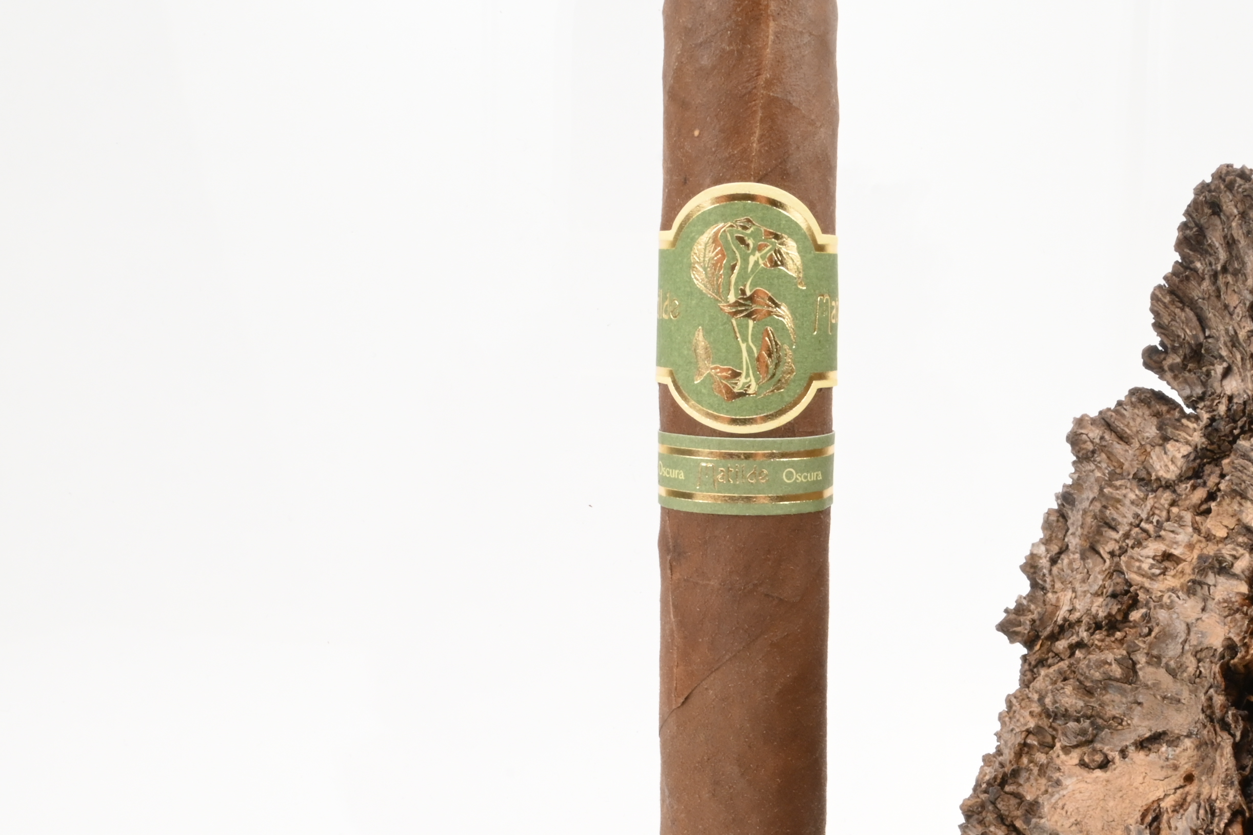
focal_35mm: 54
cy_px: 607
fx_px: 1874
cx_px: 759
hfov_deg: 36.8
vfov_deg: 24.9
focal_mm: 21
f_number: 22
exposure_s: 1/15
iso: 640
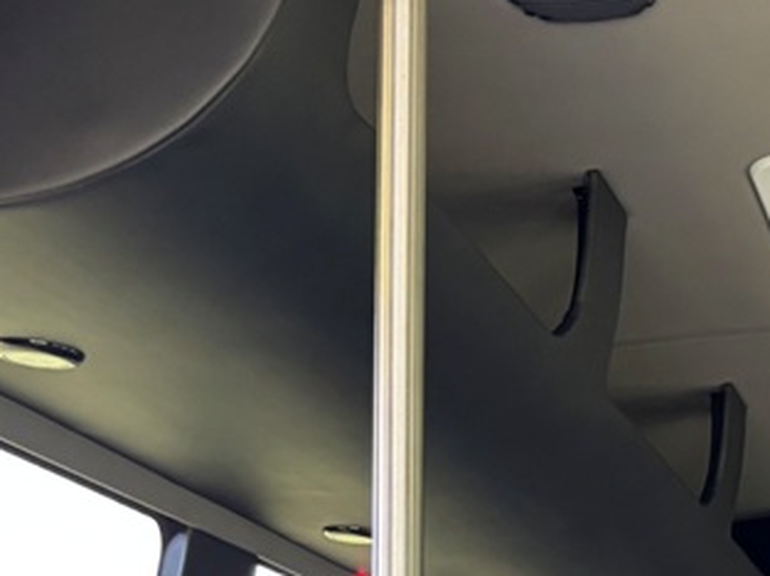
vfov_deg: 14.9
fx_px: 2111
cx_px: 1031
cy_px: 715
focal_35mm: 95
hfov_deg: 19.0
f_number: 1.6
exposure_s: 1/60
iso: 320
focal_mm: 5.96
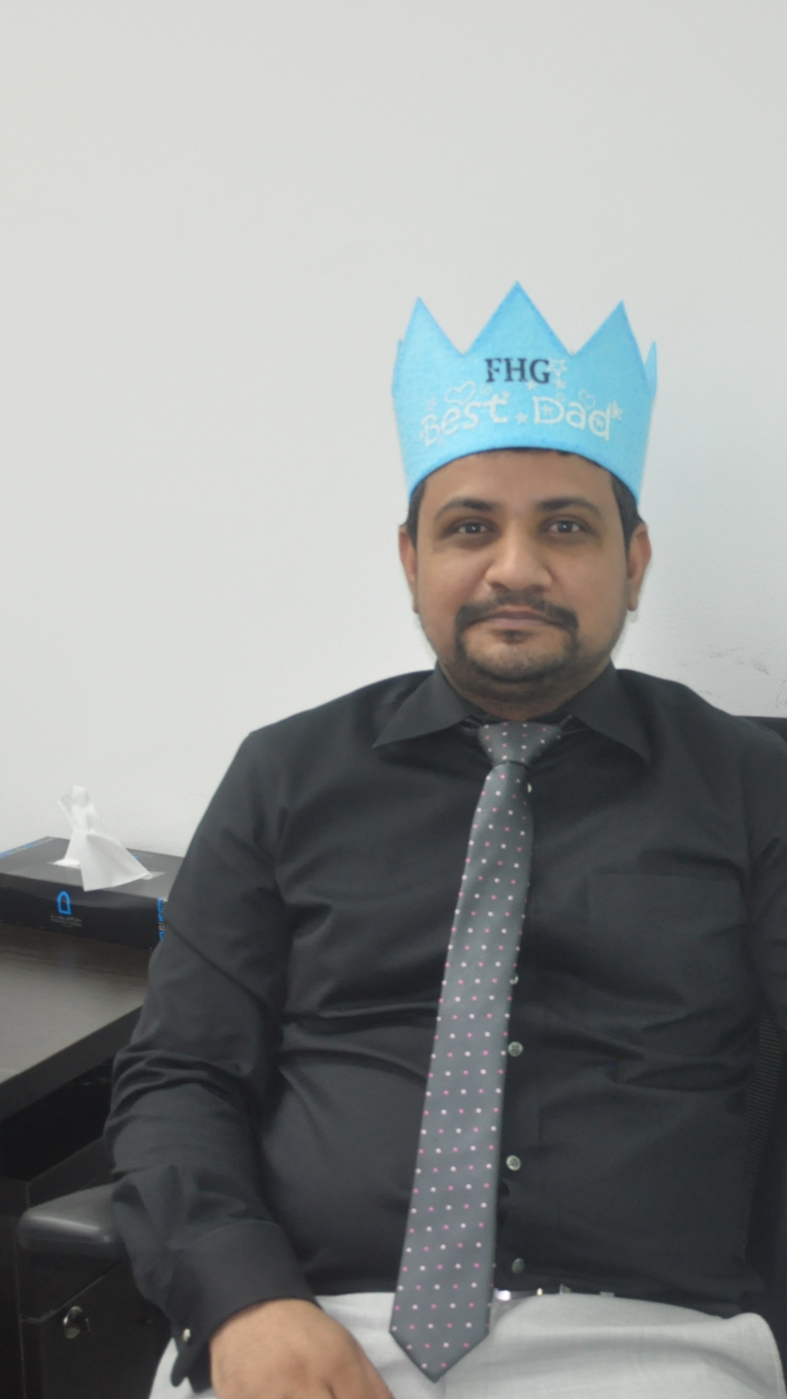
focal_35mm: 59
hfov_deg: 20.1
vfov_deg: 35.4
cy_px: 672
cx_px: 644
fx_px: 2189
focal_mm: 24
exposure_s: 1/50
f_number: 4
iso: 800
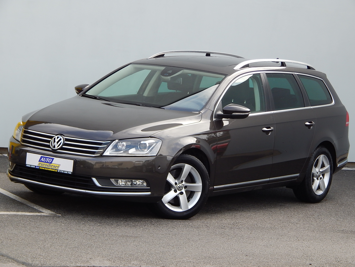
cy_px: 134
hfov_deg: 14.9
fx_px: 1354
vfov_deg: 11.2
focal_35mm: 132
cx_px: 178
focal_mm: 23.4
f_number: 4.8
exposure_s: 1/160
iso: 125
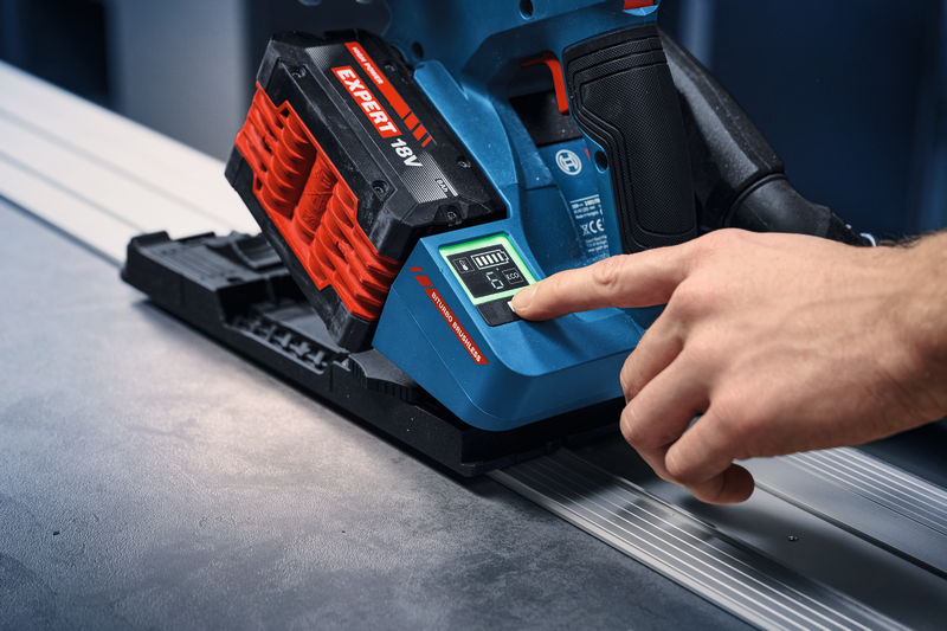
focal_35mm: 70
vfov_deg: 19.4
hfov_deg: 28.8
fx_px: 1841
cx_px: 474
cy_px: 316
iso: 800
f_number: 5.6
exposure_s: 1/125
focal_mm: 70
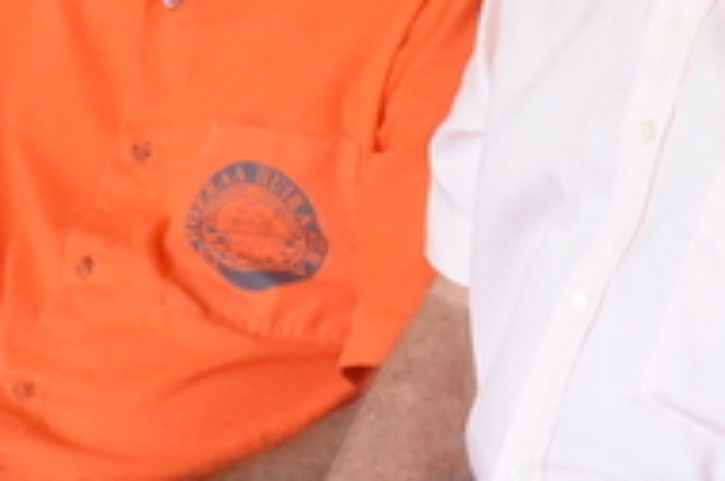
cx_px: -50
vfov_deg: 5.2
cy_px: 235
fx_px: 5328
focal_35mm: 265
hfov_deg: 7.7
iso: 2500
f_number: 8
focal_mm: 42
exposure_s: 1/250
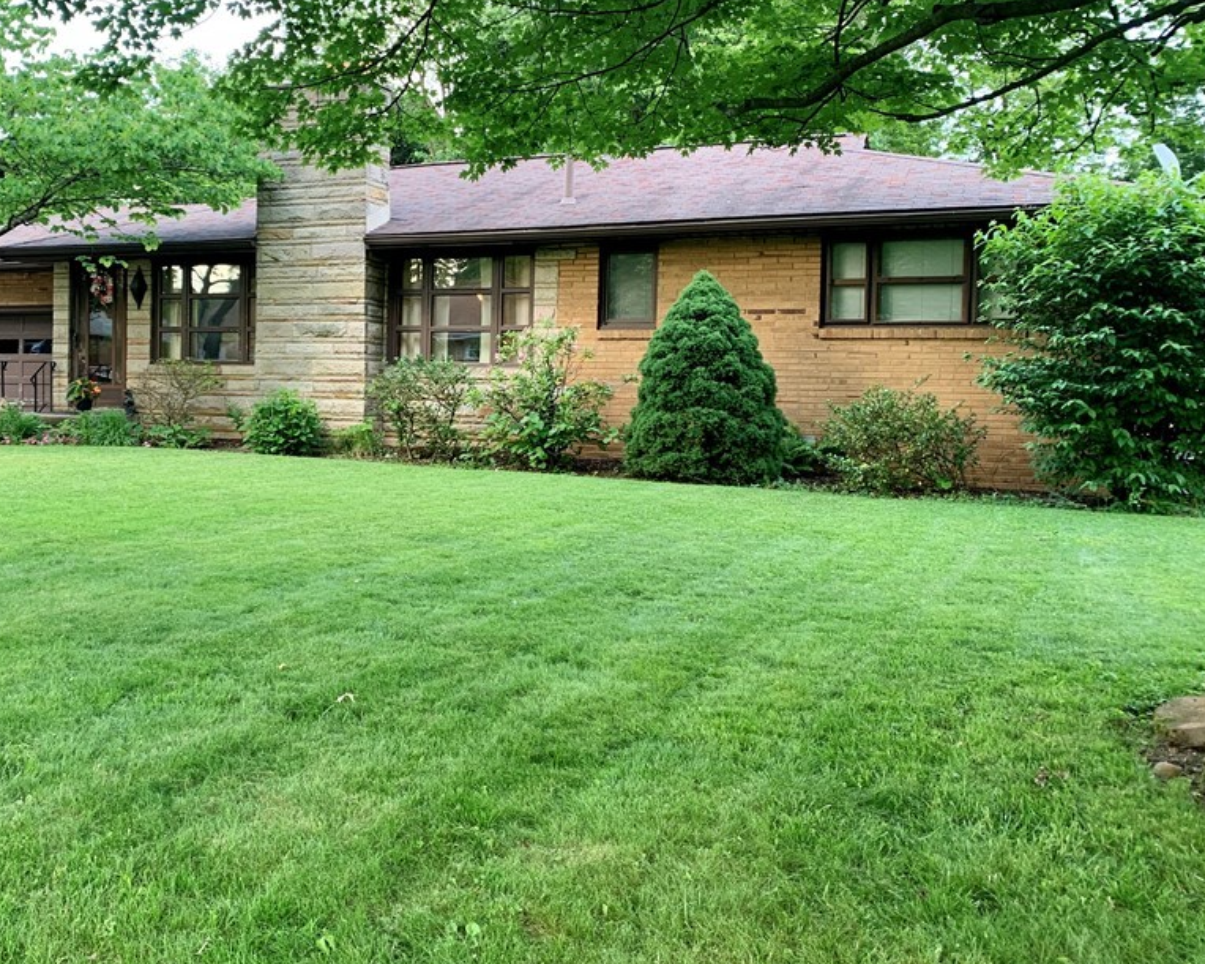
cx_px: 404
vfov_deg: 43.3
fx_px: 1212
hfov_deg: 51.9
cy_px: 424
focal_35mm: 34
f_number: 1.8
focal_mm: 4.25
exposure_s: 1/102
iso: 100
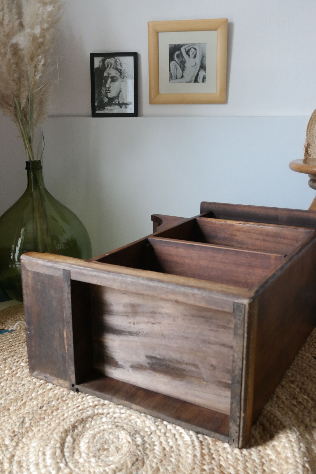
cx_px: 158
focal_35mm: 36
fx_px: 474
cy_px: 237
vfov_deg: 53.1
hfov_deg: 36.9
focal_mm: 24
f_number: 5.6
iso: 1600
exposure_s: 1/25
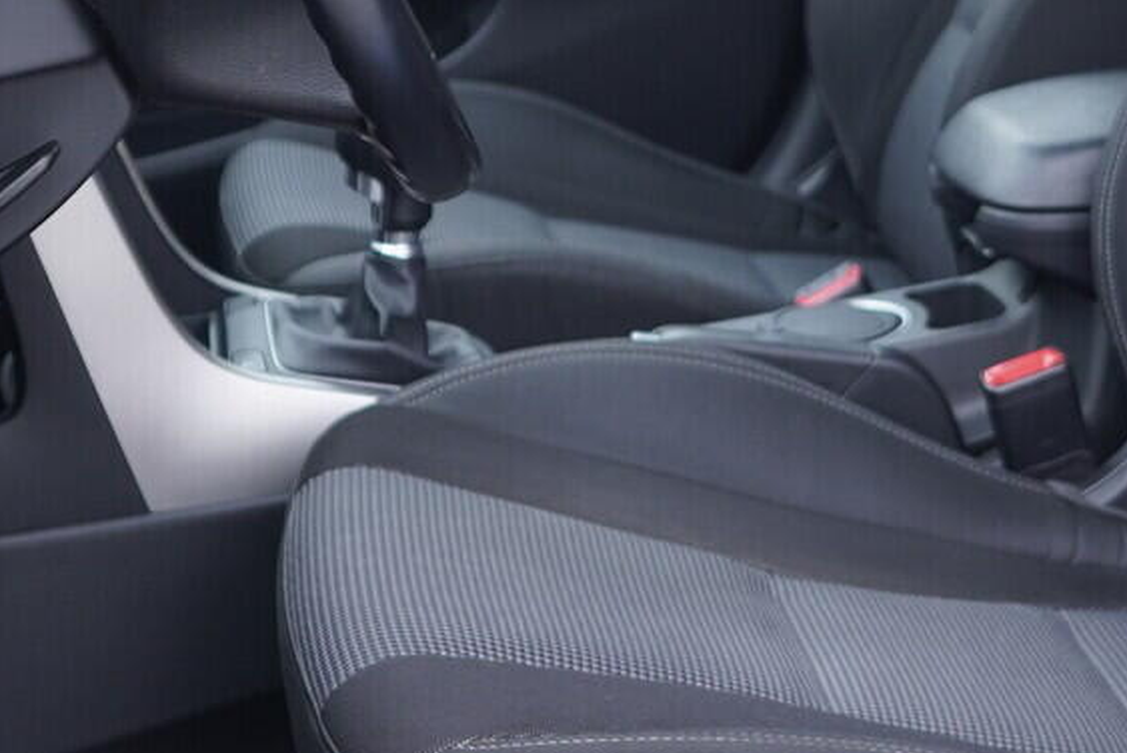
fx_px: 2881
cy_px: 78
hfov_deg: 22.1
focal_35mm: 92
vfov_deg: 14.7
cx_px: 685
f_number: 2.8
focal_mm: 24
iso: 250
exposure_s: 1/40
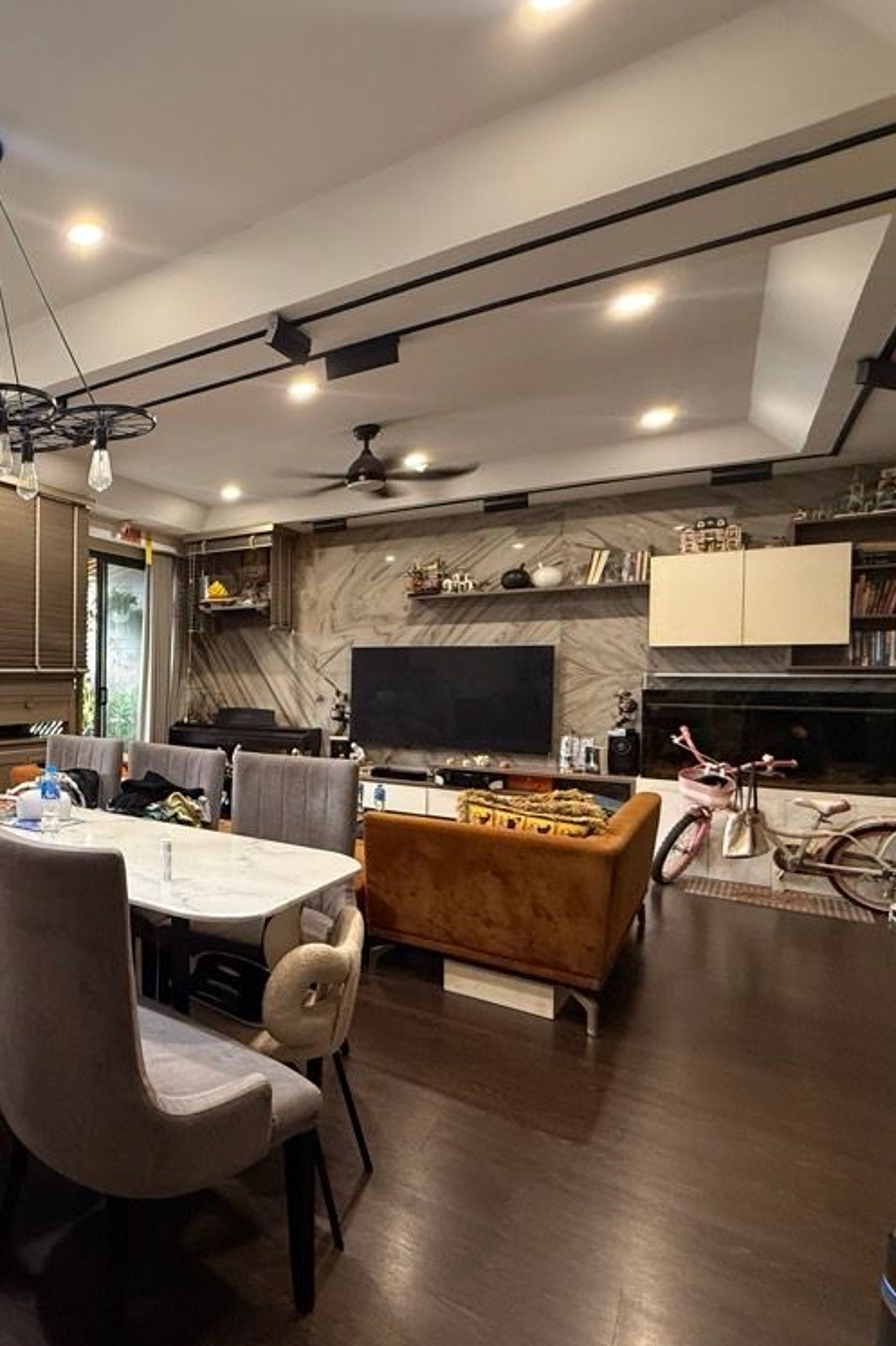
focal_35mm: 20
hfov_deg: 51.4
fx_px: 747
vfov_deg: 84.0
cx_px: 27
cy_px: 680
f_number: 2.2
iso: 320
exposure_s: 1/50
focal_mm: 2.22
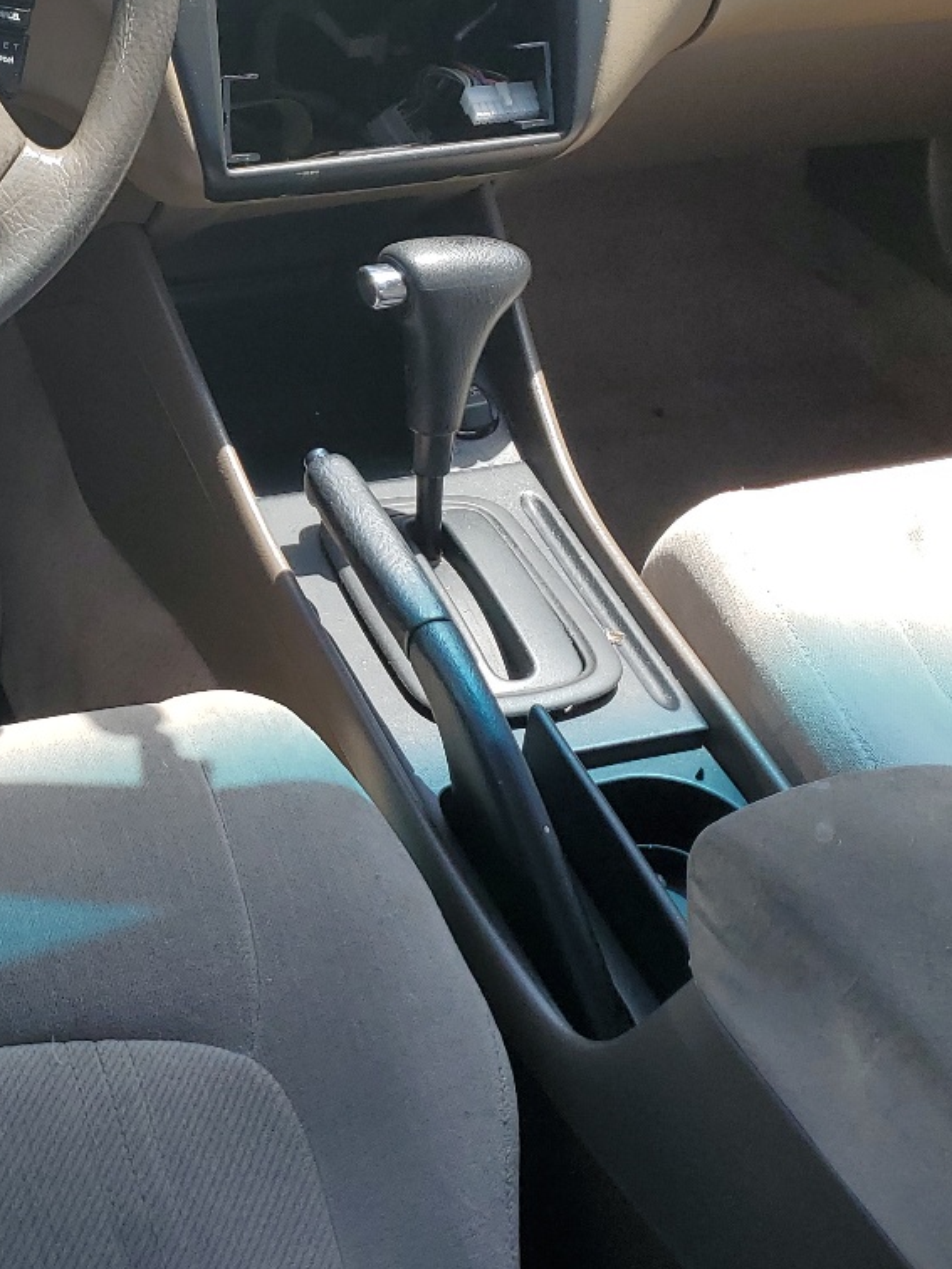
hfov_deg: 25.7
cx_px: 84
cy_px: 425
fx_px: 2017
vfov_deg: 34.6
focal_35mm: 55
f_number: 1.5
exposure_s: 1/833
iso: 50
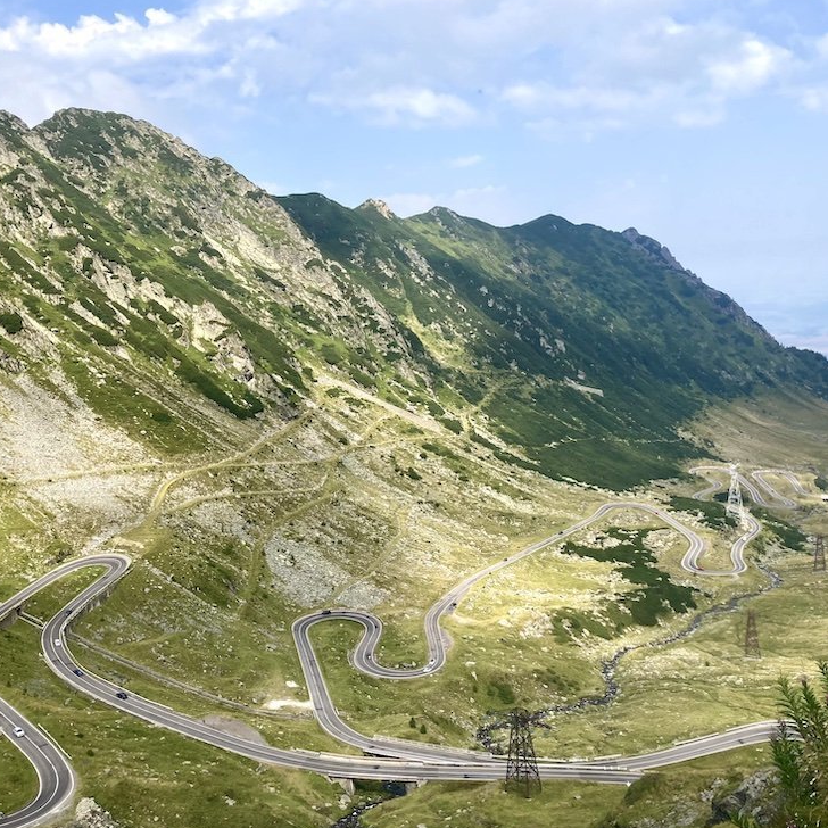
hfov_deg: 48.3
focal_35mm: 34
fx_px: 920
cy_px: 414
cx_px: 354
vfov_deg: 48.5
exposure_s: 1/1656
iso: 20
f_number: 1.8
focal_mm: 3.99
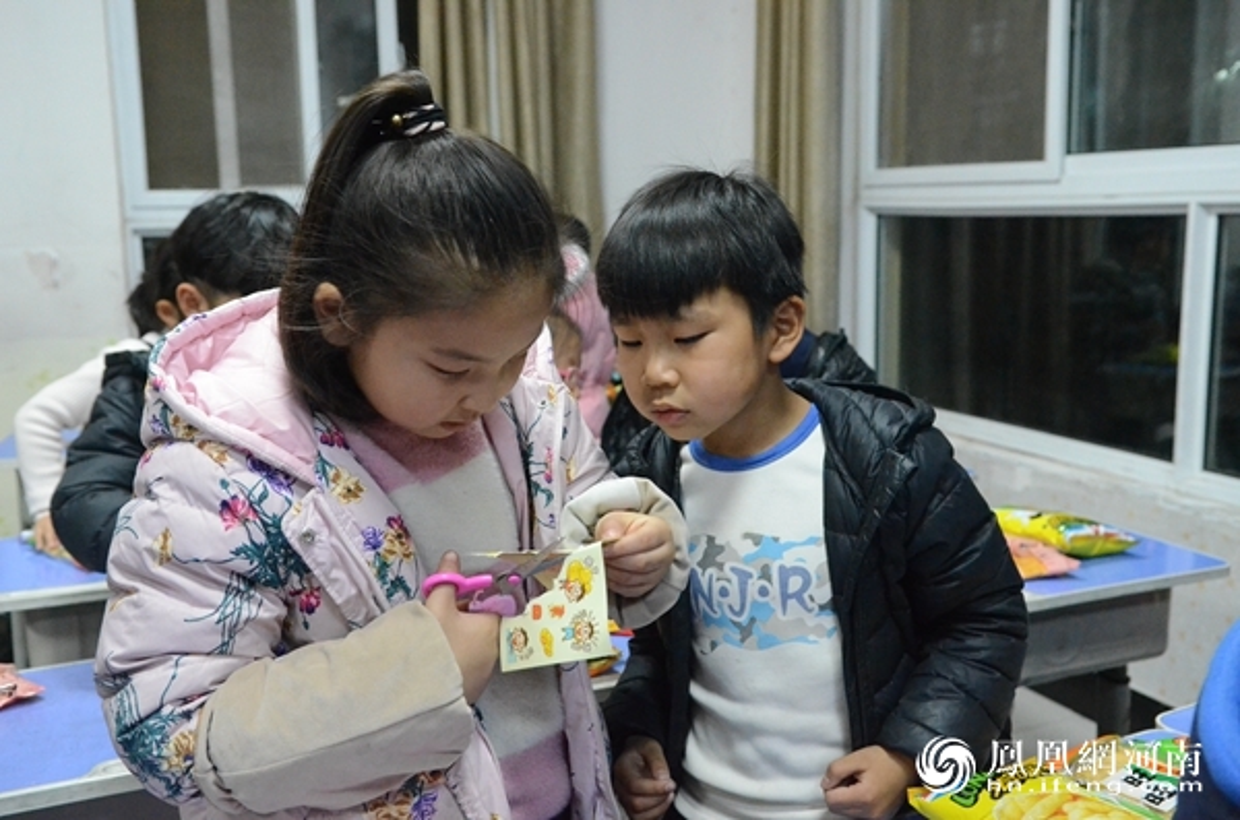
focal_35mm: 36
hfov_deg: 53.2
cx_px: 620
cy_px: 410
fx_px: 1237
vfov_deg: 36.7
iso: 6400
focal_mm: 24
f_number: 4
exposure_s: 1/200
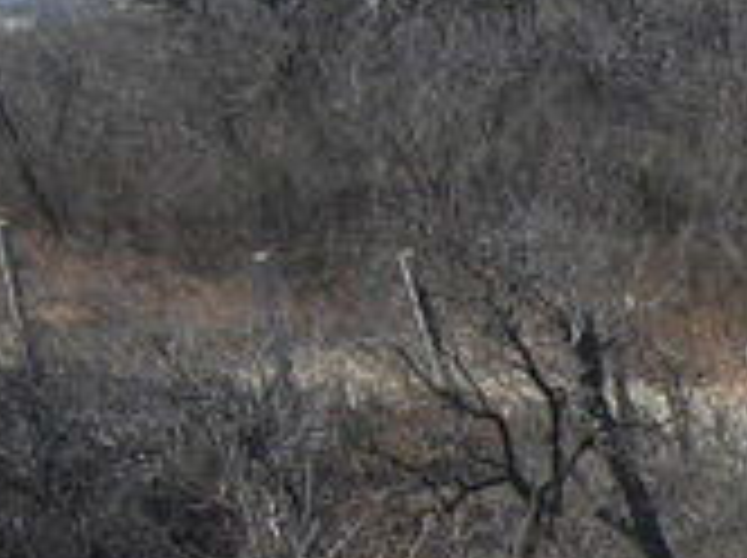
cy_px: 945
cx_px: 1782
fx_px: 4676
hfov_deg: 8.4
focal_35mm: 217
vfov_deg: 6.7
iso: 50
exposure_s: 1/215
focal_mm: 7.5
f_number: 4.8
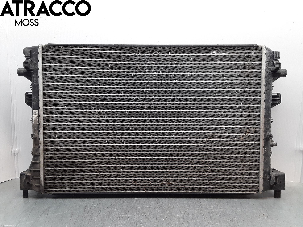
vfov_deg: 49.7
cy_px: 114
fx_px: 245
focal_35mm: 28
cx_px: 152
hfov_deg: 63.4
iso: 50
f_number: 1.9
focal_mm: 2.91
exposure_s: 1/50
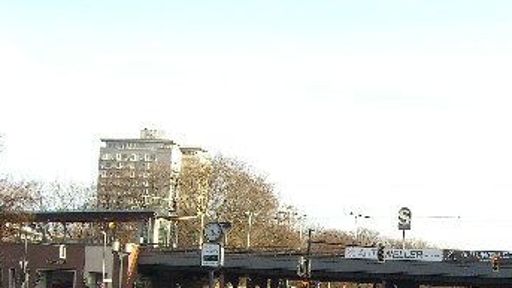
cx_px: 406
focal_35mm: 74
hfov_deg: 28.0
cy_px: 333
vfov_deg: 15.8
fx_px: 1005
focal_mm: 7.9
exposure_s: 1/200
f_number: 4
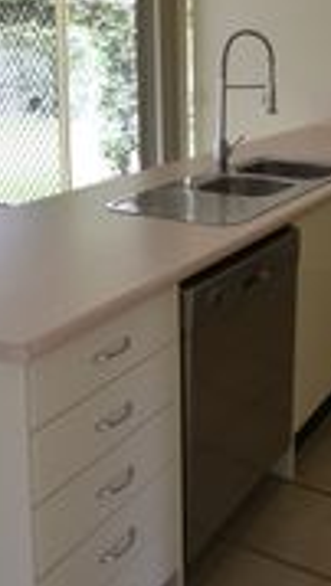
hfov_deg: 26.1
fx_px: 706
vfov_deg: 42.8
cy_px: 106
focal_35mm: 45
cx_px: 236
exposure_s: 1/10
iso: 100
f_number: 3.5
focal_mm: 11
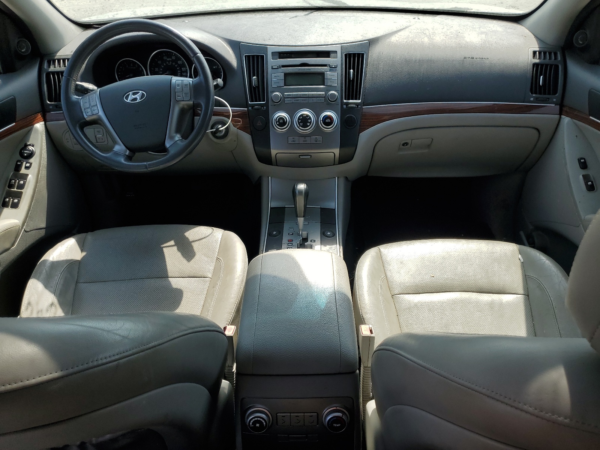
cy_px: 225
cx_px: 300
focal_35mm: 26
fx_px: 451
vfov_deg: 53.1
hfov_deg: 67.3
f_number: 1.5
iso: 50
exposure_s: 1/1250
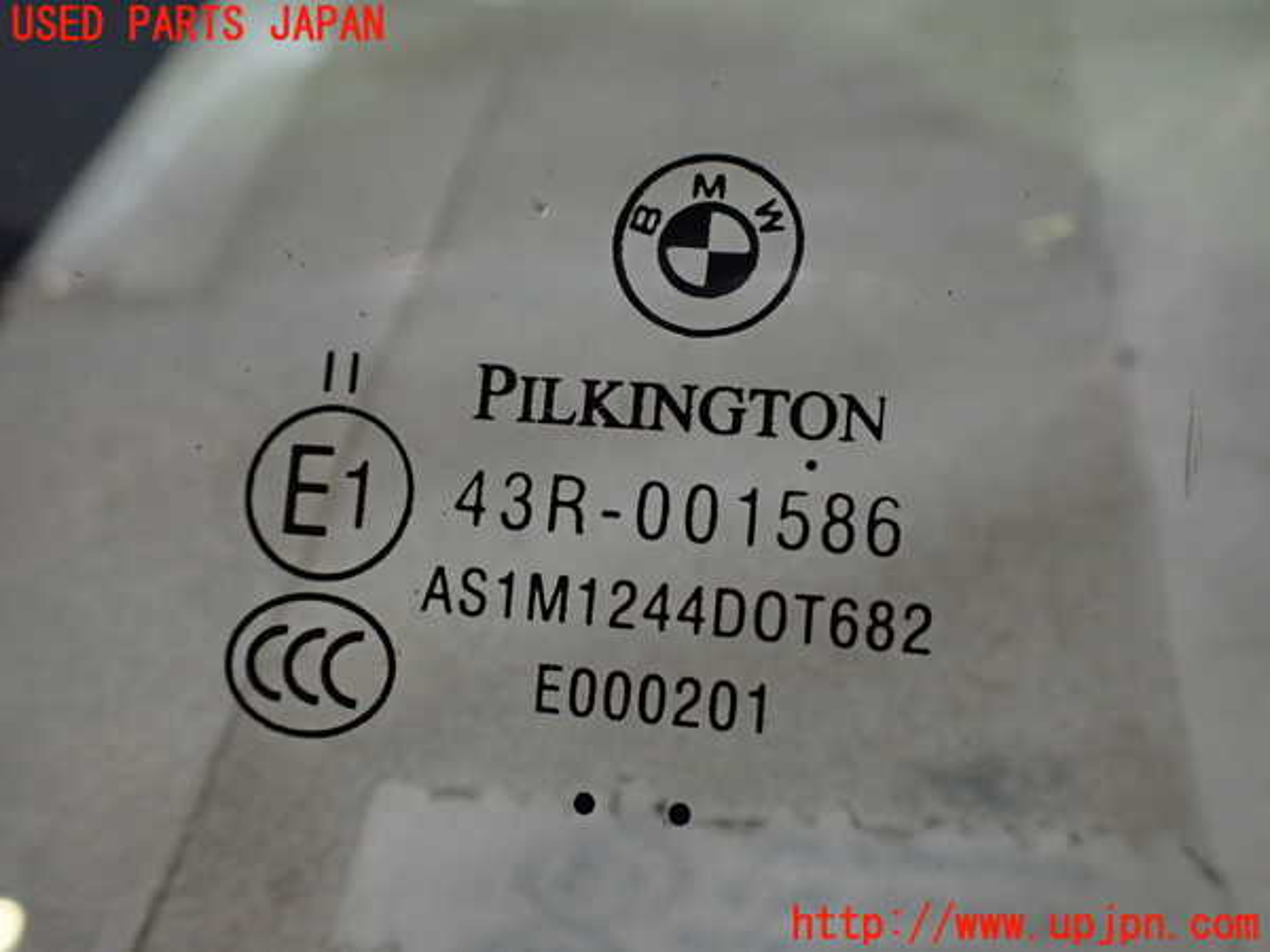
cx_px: 635
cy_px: 476
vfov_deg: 46.8
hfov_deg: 60.0
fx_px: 1101
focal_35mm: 30
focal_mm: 5.4
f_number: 2.3
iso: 400
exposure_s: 1/125
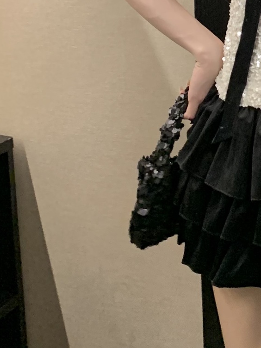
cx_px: 300
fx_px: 834
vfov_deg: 22.2
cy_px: -42
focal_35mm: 83
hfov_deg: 17.1
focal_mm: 4.25
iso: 250
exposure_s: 1/60
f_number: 1.8
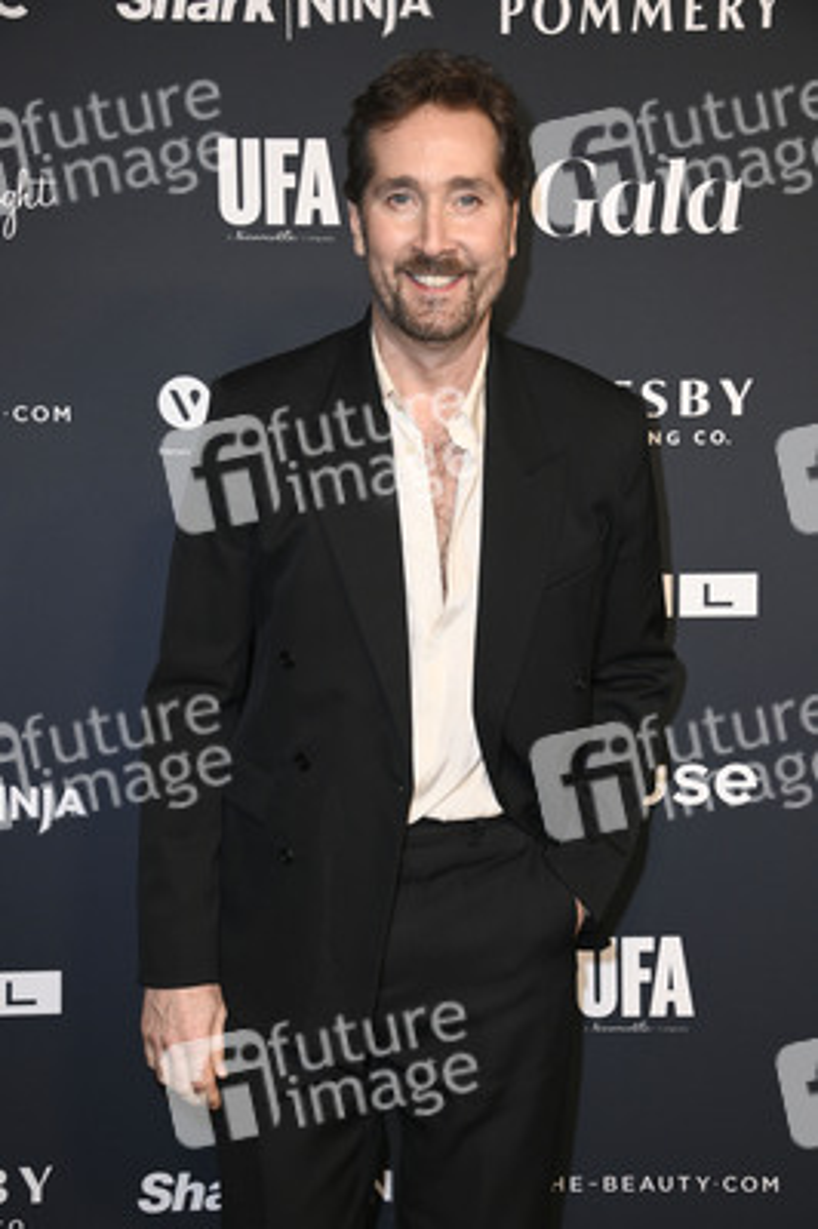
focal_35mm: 50
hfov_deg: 26.9
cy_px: 614
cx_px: 409
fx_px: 1707
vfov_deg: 39.6
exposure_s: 1/250
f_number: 5.6
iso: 1000
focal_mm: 50
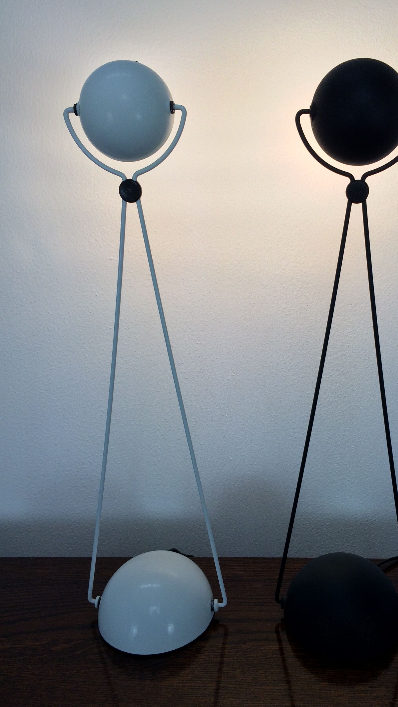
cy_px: 356
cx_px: 262
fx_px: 600
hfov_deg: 36.3
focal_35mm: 32
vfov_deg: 61.0
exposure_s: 1/158
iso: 32
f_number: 2.2
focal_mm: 4.15
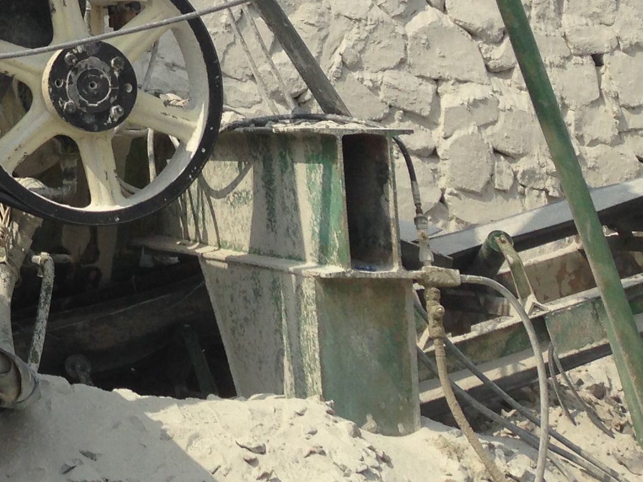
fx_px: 1913
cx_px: -347
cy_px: -212
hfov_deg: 17.1
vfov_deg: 13.6
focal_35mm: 103
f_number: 2.4
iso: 50
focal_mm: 4.12
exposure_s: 1/1642
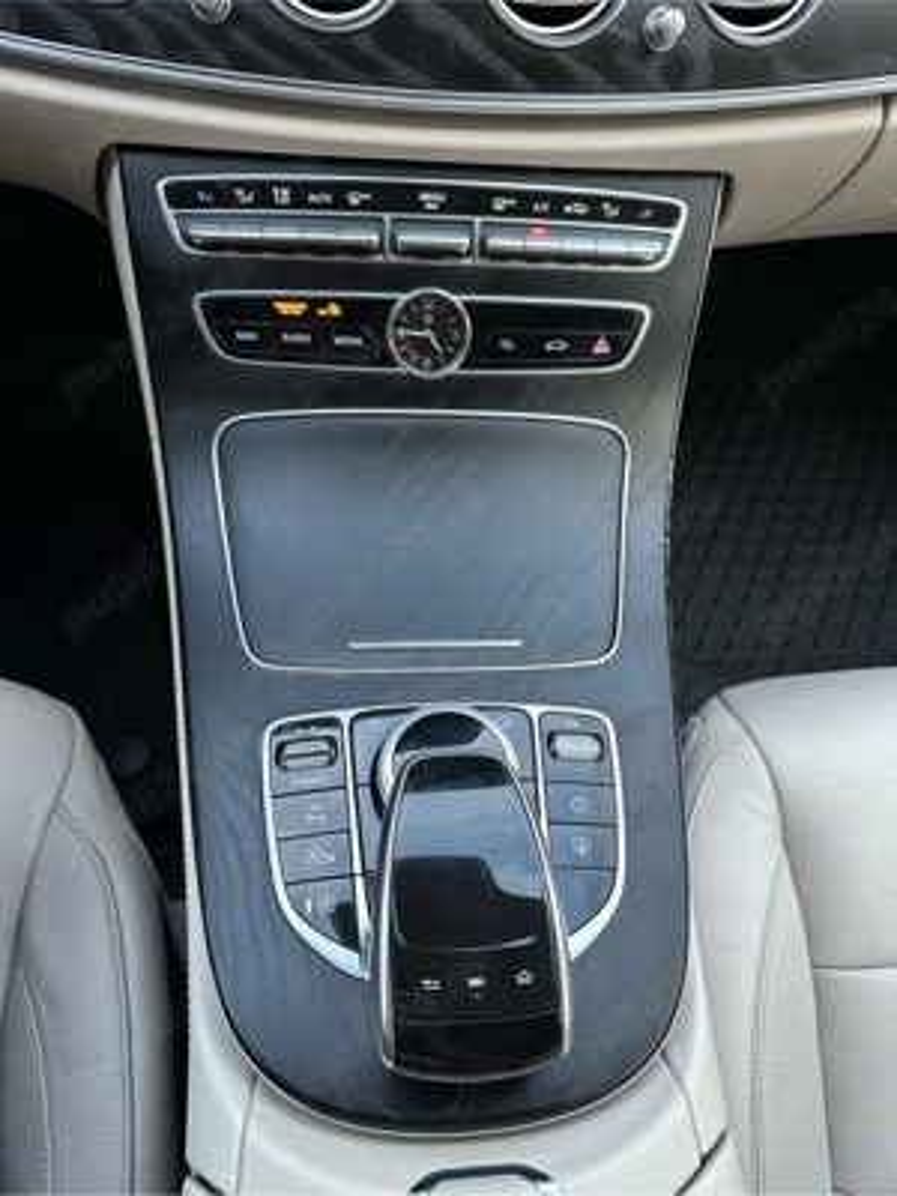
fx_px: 829
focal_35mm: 24
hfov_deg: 56.8
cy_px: 598
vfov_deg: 71.6
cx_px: 448
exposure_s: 1/56
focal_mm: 6.86
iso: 250
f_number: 1.78
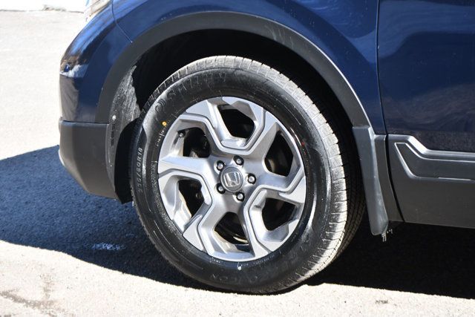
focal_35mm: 127
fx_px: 1676
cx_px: 238
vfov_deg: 10.8
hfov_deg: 16.1
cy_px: 158
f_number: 6.3
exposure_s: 1/250
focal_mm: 85
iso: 200
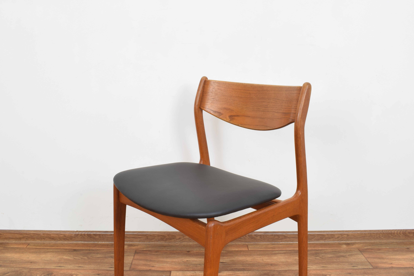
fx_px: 379
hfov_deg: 57.2
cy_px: 138
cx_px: 207
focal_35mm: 33
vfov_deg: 40.0
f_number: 25
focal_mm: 22
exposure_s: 4
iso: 100
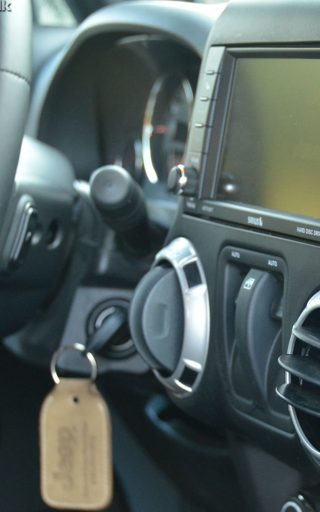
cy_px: 255
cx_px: 330
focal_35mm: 111
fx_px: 1548
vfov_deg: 18.8
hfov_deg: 11.7
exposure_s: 1/60
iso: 1600
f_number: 4.5
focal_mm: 48
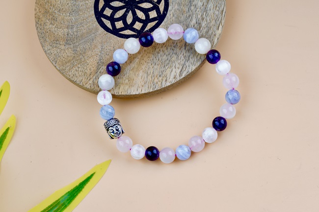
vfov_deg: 15.2
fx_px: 797
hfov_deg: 22.6
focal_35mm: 90
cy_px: 106
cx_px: 160
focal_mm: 90
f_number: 13
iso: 100
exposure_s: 1/160
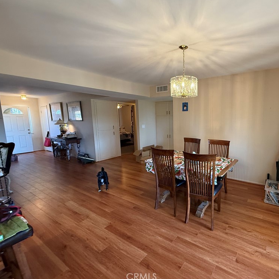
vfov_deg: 84.0
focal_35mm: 17
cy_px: 138
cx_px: 189
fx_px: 155
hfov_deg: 80.8
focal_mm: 2.22
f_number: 2.2
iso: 400
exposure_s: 1/60
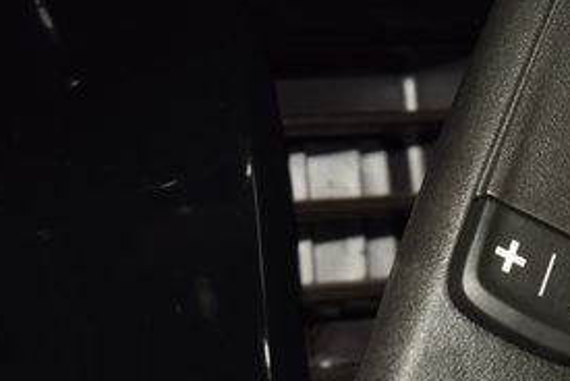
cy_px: 293
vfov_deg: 5.6
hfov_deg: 8.4
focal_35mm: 244
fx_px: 3867
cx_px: 551
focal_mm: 70
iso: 100
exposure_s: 1/125
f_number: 8
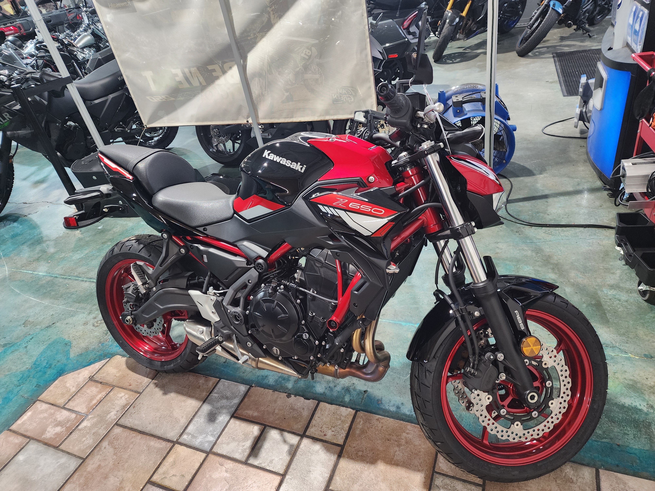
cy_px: 246
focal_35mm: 23
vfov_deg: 58.9
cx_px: 328
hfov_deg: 73.9
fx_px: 435
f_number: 1.8
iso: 400
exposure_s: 1/120
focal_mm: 6.4
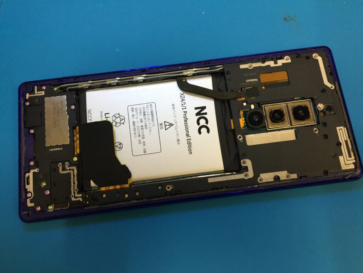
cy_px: 136
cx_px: 182
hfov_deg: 61.7
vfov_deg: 48.2
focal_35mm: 29
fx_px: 304
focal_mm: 4.15
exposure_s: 1/30
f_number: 2.2
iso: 40
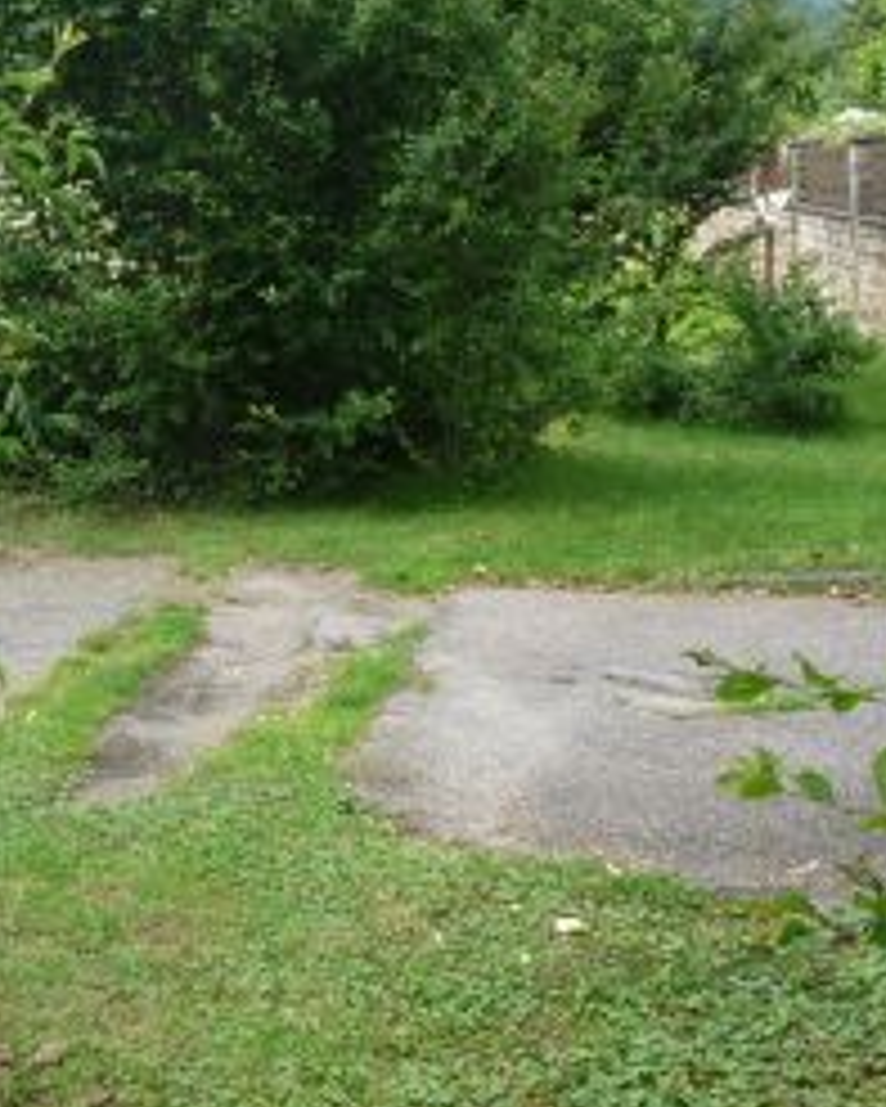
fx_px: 1998
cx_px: 211
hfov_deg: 24.7
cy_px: 477
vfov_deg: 30.9
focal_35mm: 61
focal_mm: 5.2
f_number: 4
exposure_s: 1/250
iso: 100
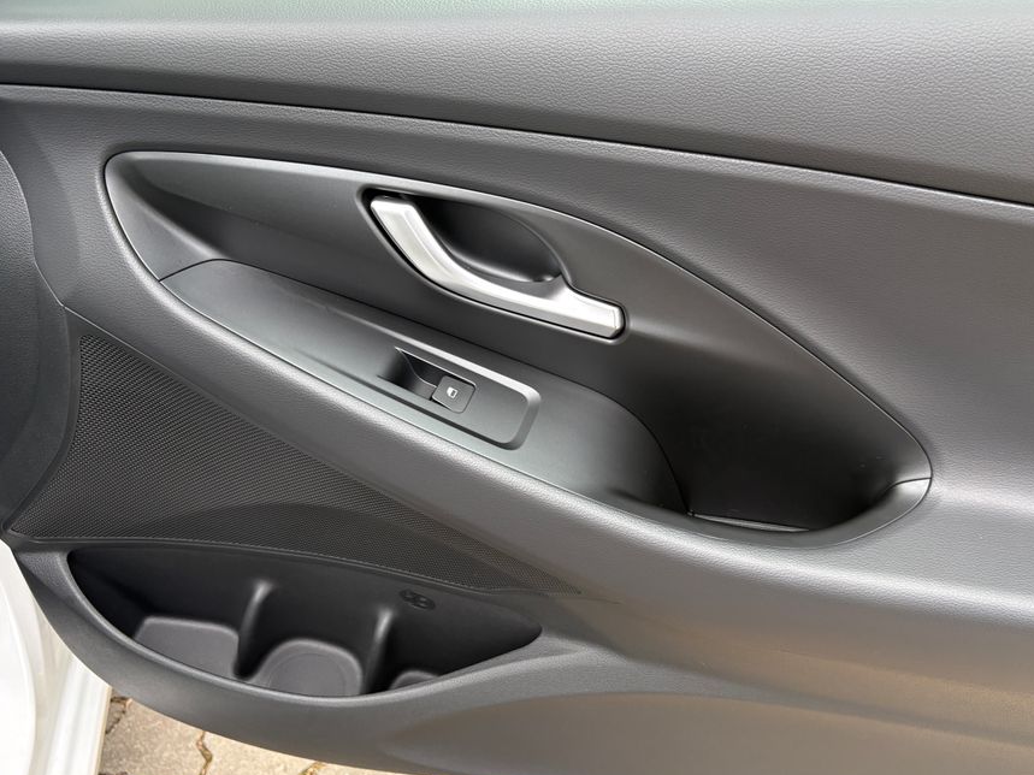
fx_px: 926
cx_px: 568
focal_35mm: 31
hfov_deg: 58.2
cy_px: 384
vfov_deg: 45.4
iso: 100
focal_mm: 5.96
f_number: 1.6
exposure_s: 1/197
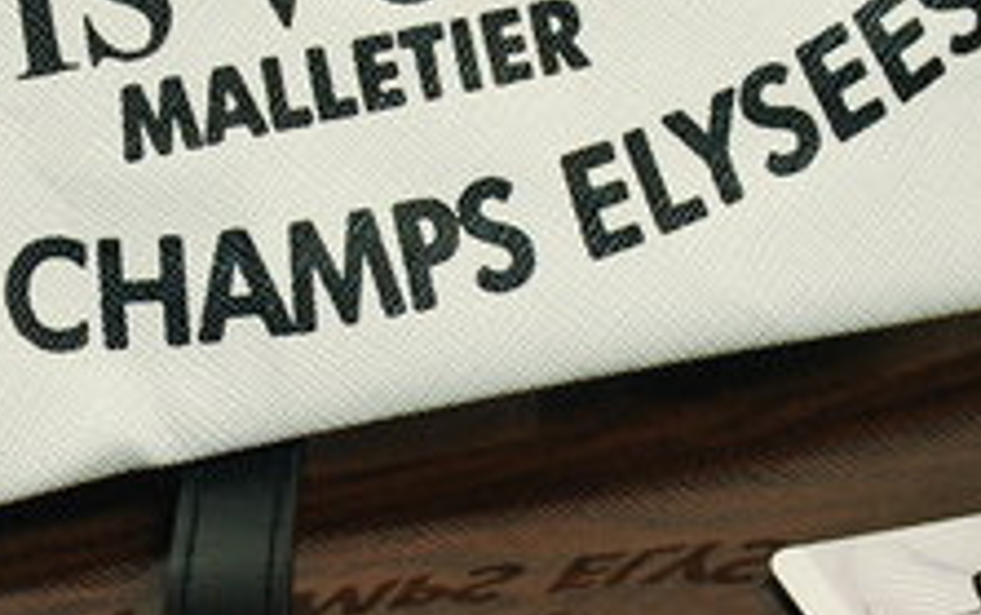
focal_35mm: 150
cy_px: -173
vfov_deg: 8.6
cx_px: -133
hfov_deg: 13.6
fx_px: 4012
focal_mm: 32
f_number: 4
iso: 1600
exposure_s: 1/200
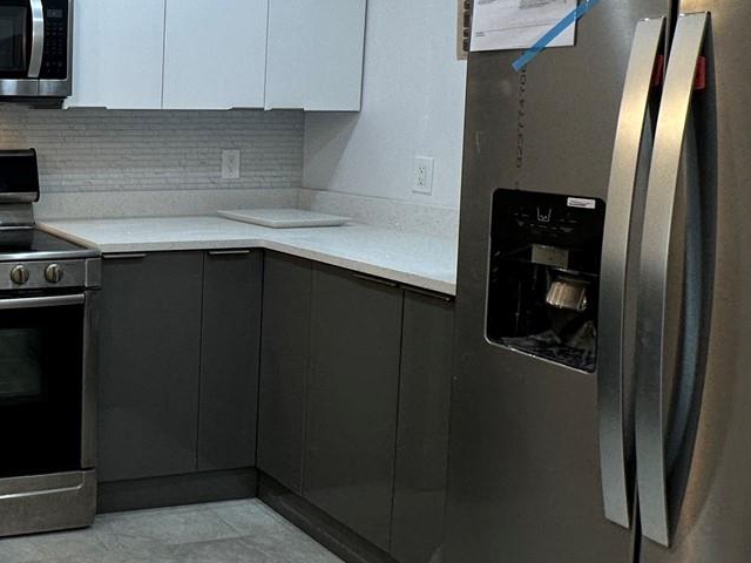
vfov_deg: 40.1
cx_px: -102
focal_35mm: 35
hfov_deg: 40.7
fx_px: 759
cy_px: 177
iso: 100
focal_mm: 2.22
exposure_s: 1/120
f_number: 2.2
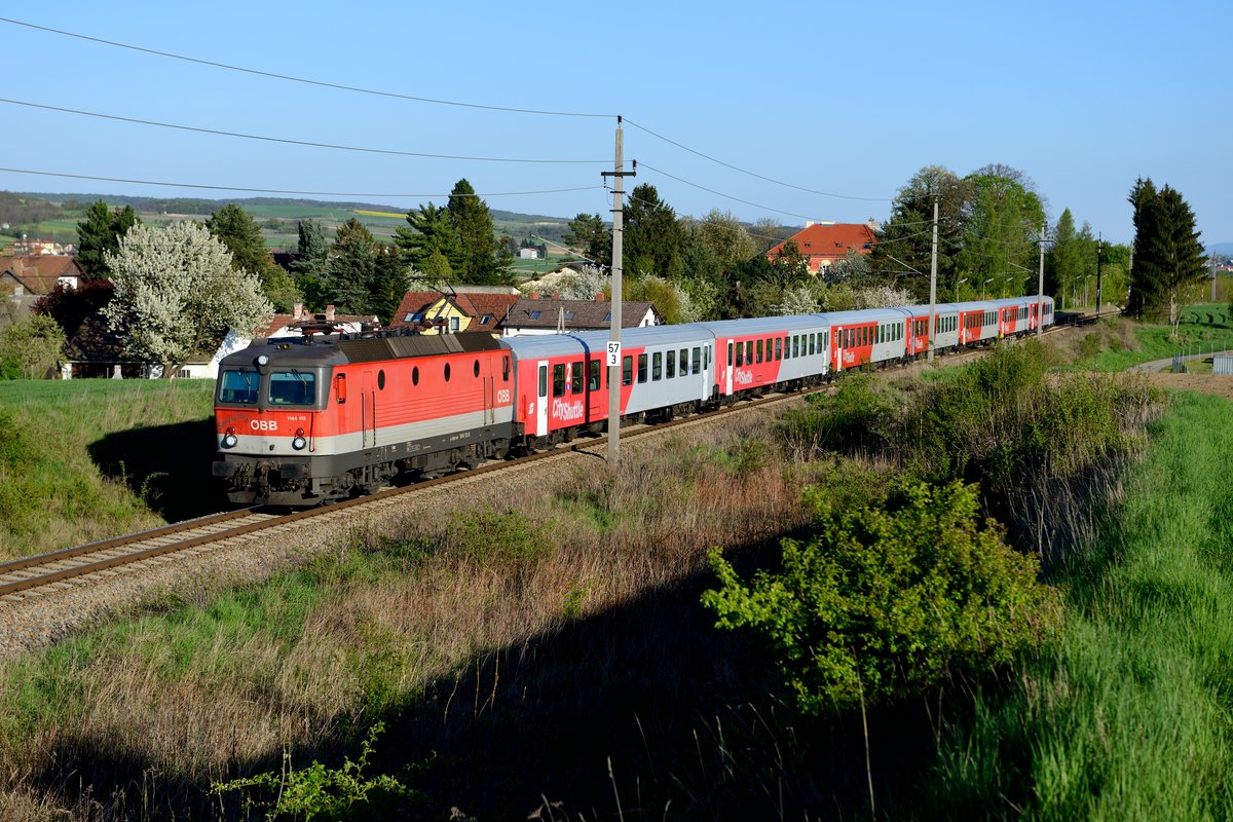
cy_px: 411
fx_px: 2397
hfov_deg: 28.8
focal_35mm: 70
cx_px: 616
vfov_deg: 19.5
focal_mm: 70
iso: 250
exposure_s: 1/1600
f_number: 5.6
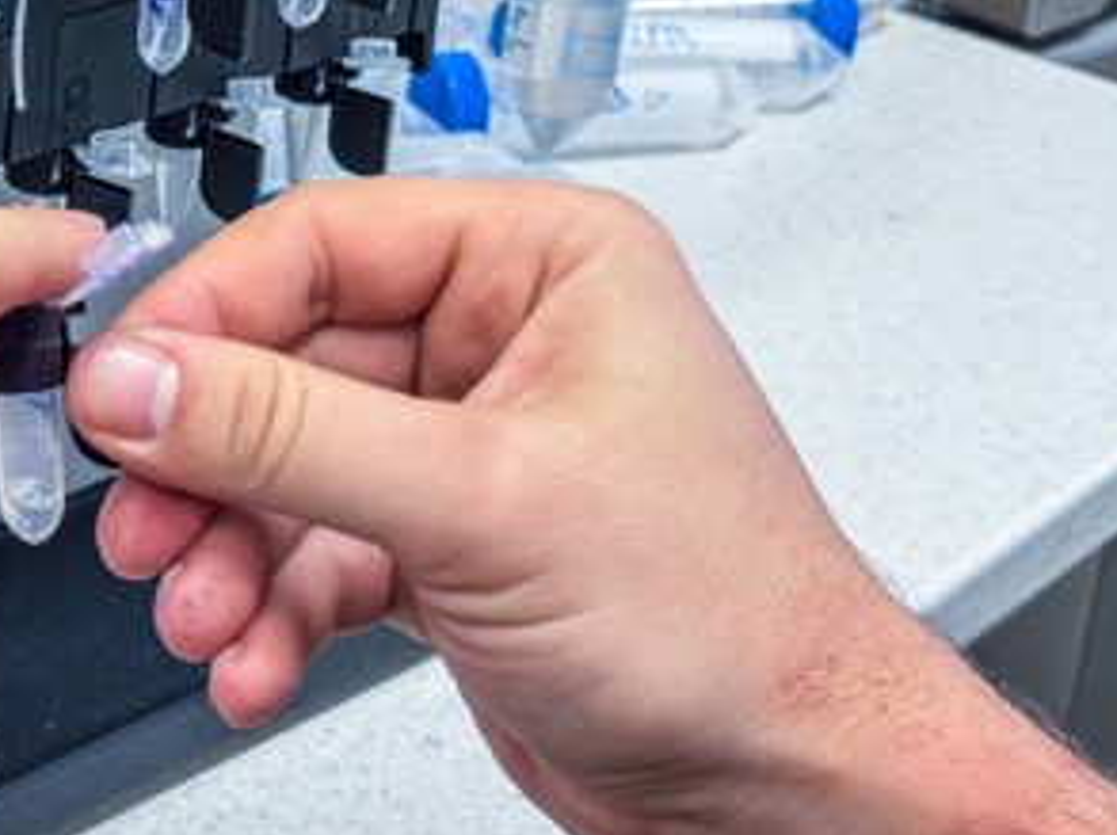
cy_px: -34
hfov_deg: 18.2
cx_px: -57
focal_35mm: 105
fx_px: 3384
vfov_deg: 13.8
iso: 200
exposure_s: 1/35
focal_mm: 6.76
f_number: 1.8
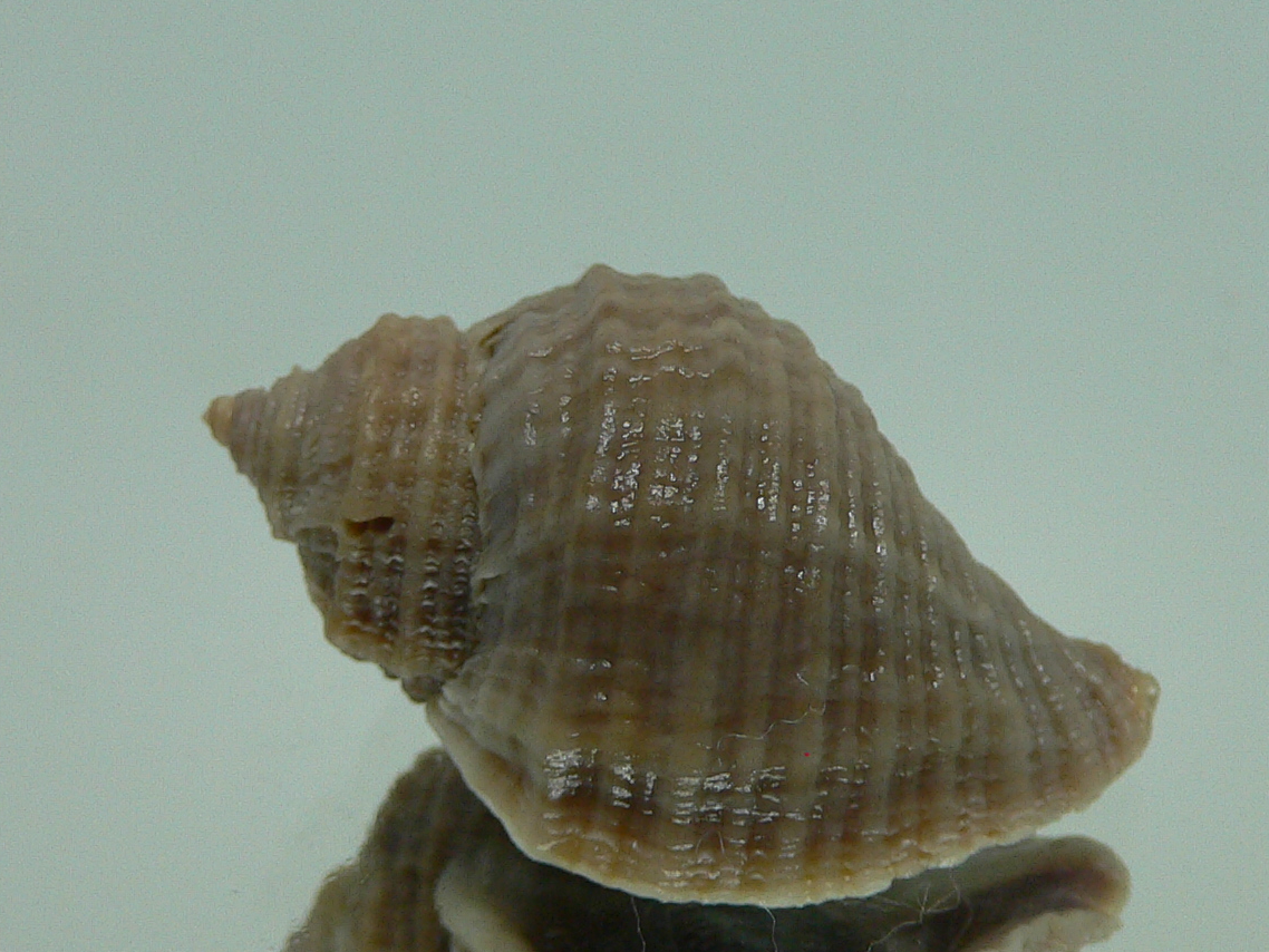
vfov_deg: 23.6
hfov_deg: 31.2
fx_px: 2273
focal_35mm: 62
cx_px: 681
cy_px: 589
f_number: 2.8
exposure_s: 1/60
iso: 100
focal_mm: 4.6
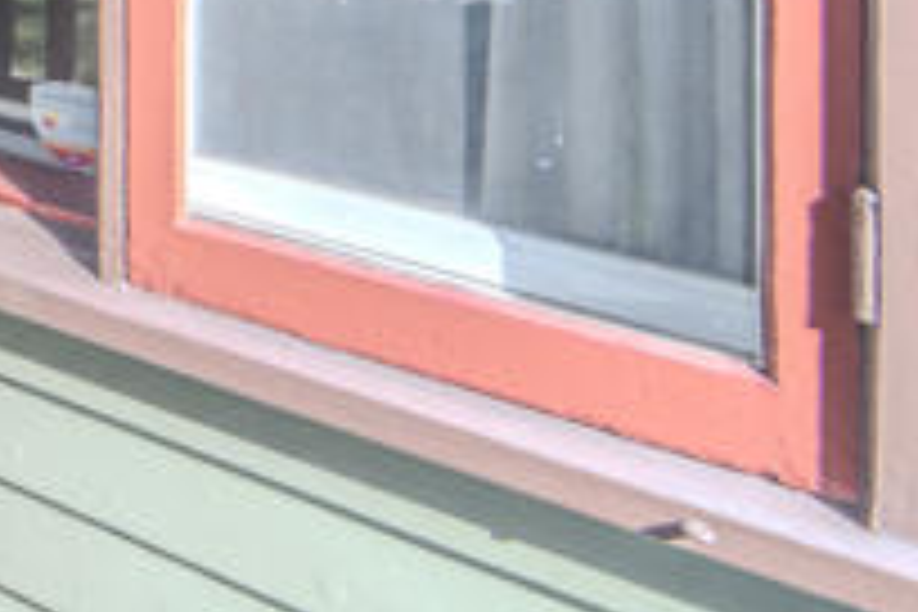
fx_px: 1122
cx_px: -446
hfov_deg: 28.9
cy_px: -331
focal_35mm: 44
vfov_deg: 23.6
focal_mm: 14
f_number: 8
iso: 100
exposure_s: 1/100
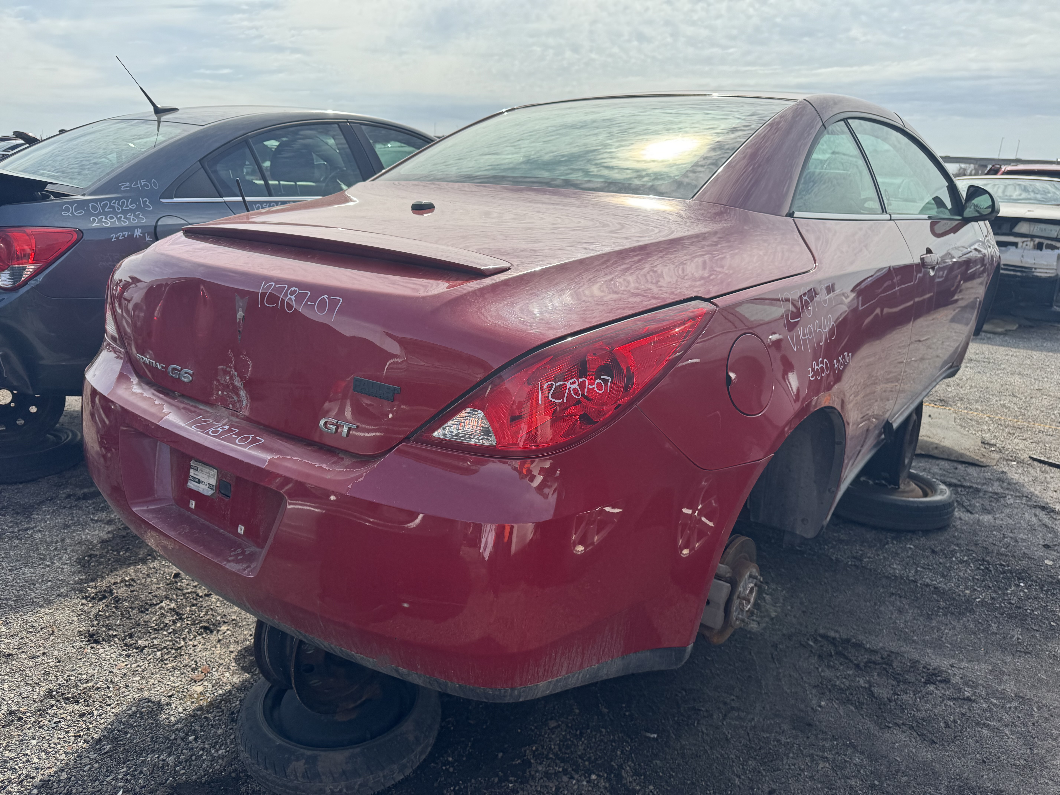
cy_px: 398
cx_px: 530
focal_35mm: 24
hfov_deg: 71.6
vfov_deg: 56.8
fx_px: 735
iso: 80
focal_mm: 6.76
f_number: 1.78
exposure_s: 1/3802
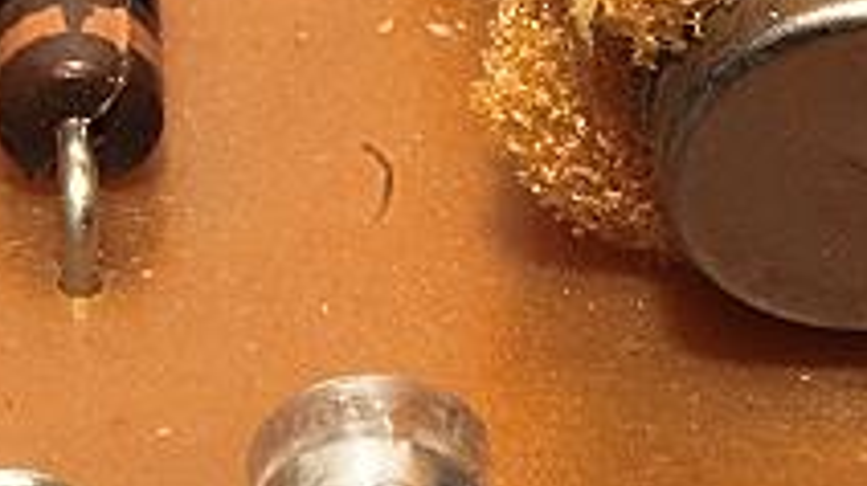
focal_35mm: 468
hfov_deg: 4.6
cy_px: 43
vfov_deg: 2.6
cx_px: 57
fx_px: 10754
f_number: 32
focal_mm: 90
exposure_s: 1/125
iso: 400
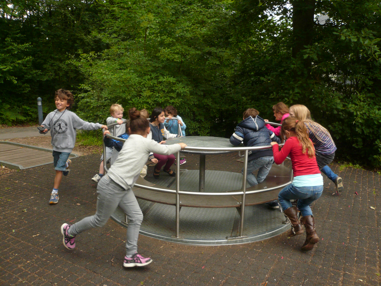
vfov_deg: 49.7
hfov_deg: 63.4
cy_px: 143
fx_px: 308
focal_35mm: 28
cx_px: 190
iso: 100
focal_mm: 4.6
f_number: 2.8
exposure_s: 1/320
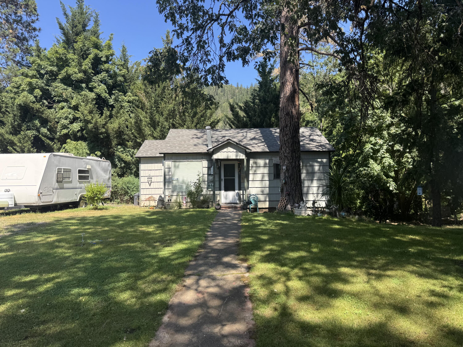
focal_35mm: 24
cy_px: 174
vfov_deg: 56.8
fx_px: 321
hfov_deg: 71.6
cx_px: 232
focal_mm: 6.76
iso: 80
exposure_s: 1/1131
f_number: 1.78
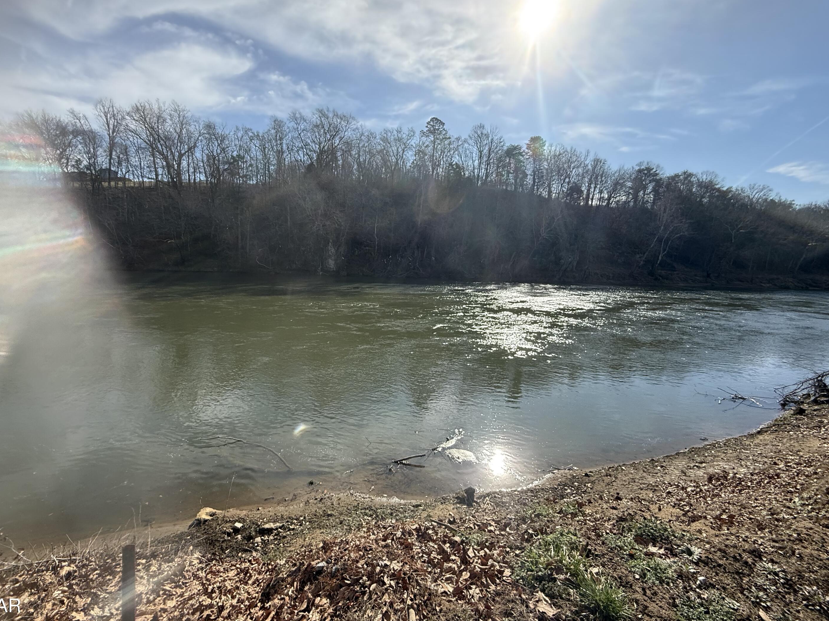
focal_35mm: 15
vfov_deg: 81.7
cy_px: 303
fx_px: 359
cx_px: 396
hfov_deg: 98.1
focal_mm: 2.22
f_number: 2.2
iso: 80
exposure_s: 1/1656
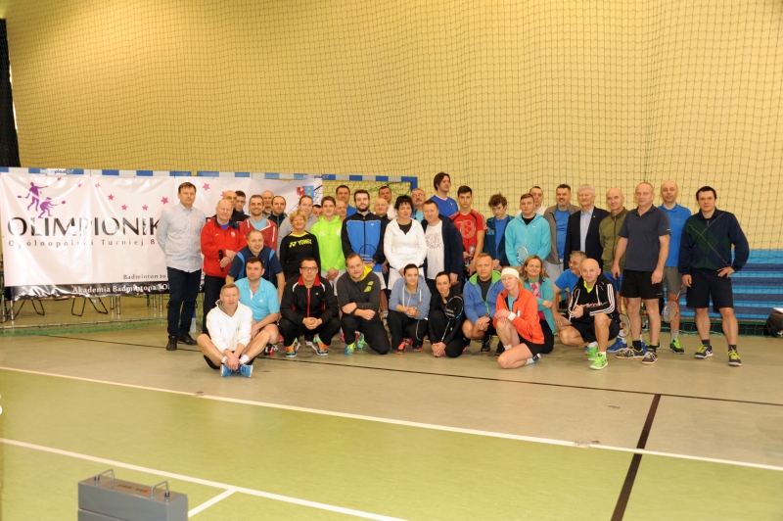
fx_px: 695
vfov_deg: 41.0
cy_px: 260
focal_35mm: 32
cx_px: 392
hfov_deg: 58.8
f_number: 5
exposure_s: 1/60
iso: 1000
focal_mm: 32
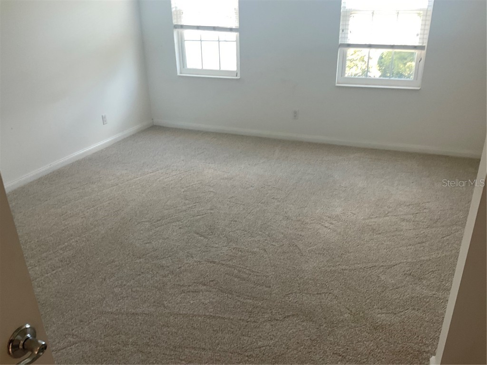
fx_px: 408
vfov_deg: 48.2
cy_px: 182
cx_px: 244
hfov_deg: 61.7
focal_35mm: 29
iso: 40
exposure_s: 1/60
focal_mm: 3
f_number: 1.8
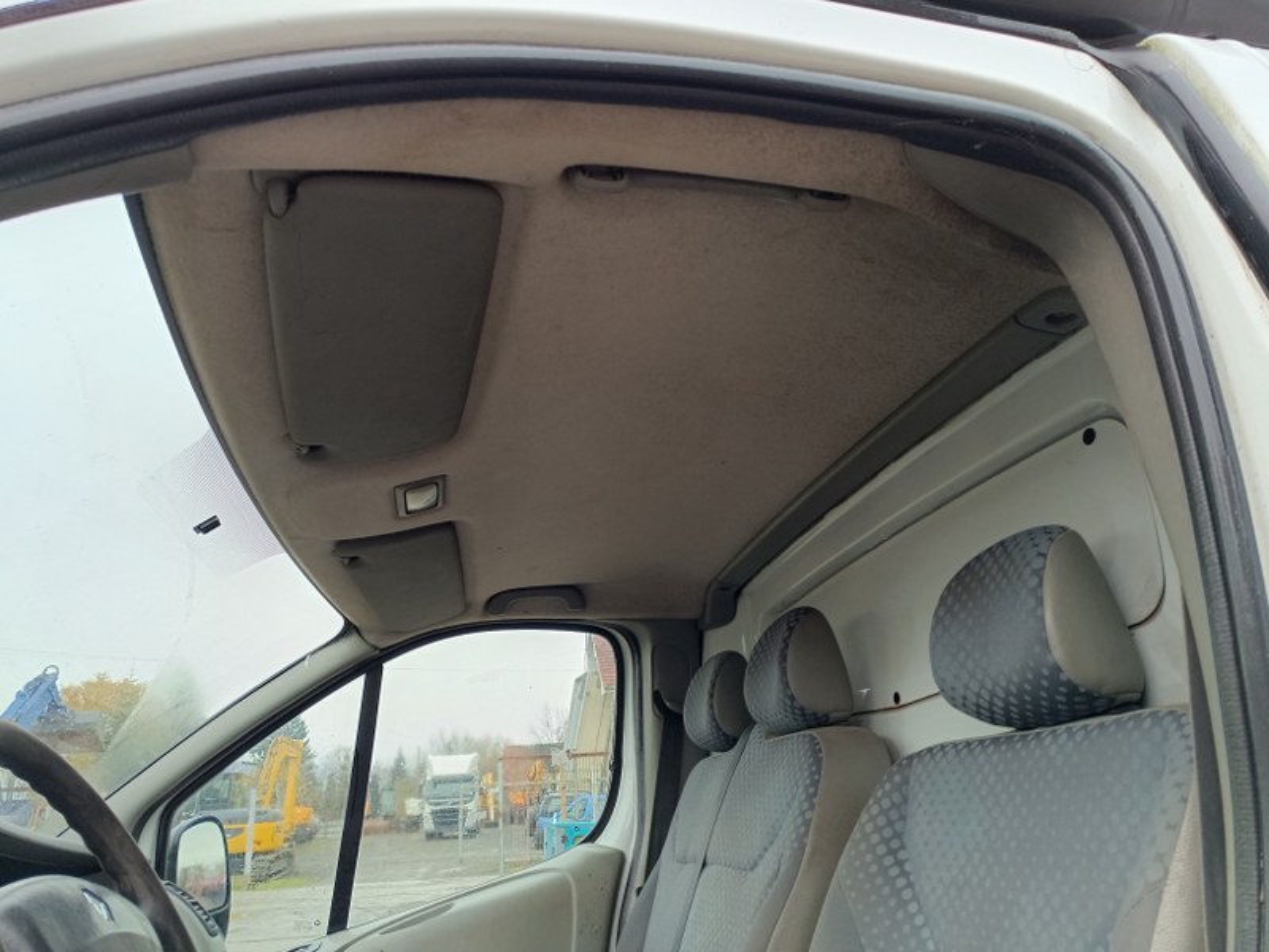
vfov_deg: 56.8
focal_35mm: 24
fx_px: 880
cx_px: 634
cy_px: 476
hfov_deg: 71.6
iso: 125
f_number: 1.88
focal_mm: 5.59
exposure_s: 1/101
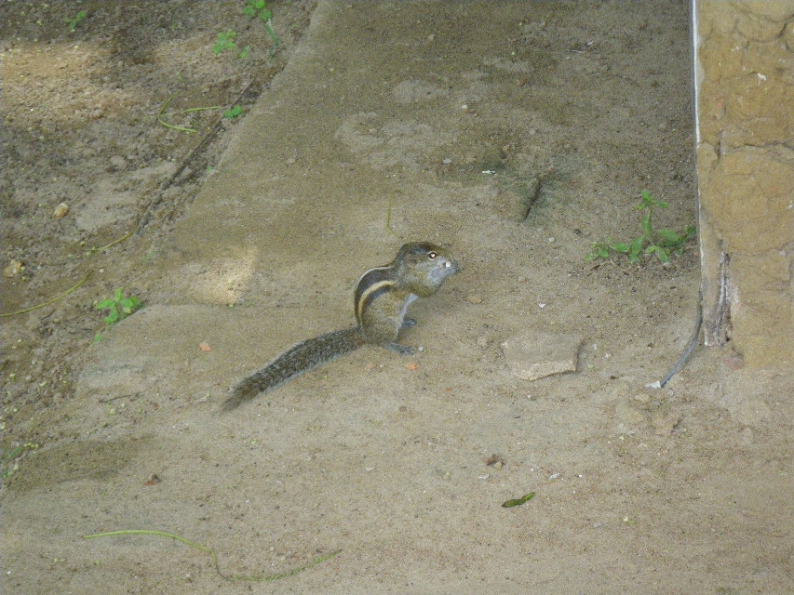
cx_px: 397
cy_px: 298
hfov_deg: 14.1
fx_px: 3212
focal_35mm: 140
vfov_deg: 10.6
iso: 400
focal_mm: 25
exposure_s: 1/250
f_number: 5.5
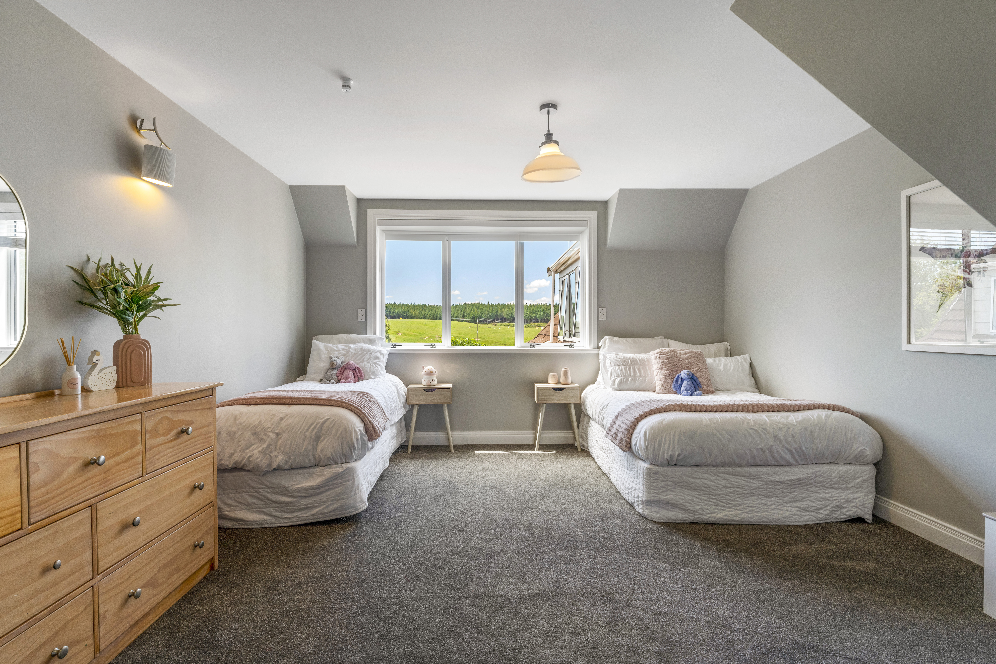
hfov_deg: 92.3
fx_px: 479
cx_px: 498
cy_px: 332
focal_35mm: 17
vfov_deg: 69.5
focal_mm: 17.3
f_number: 8
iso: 640
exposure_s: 1/50
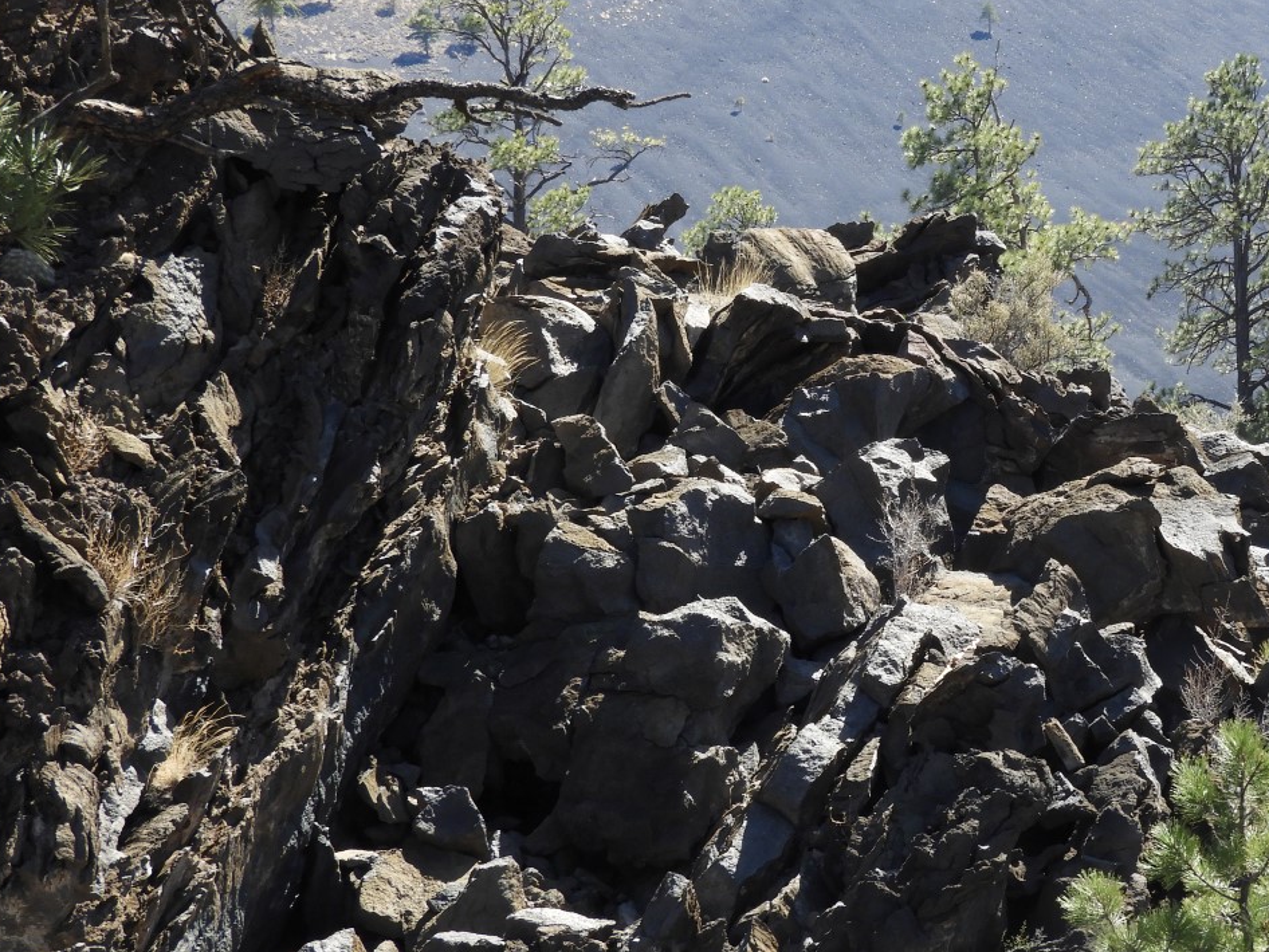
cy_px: 421
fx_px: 6417
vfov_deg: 8.5
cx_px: 946
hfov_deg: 11.3
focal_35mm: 175
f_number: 5
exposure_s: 1/160
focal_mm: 20.6
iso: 100
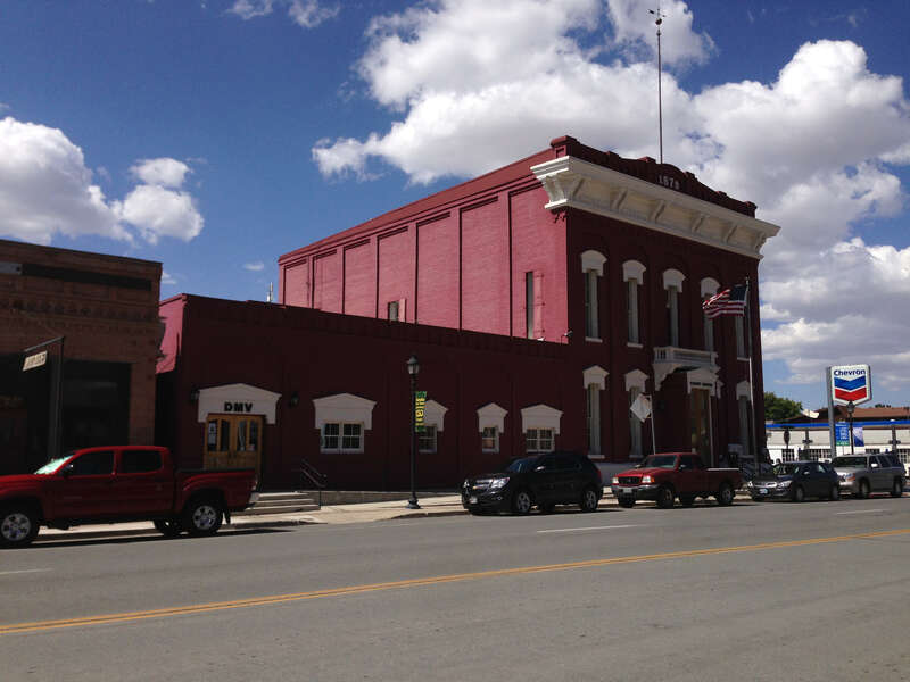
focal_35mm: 33
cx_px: 455
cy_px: 341
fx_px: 868
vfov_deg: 42.9
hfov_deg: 55.4
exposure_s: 1/3195
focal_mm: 4.13
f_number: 2.4
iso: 50
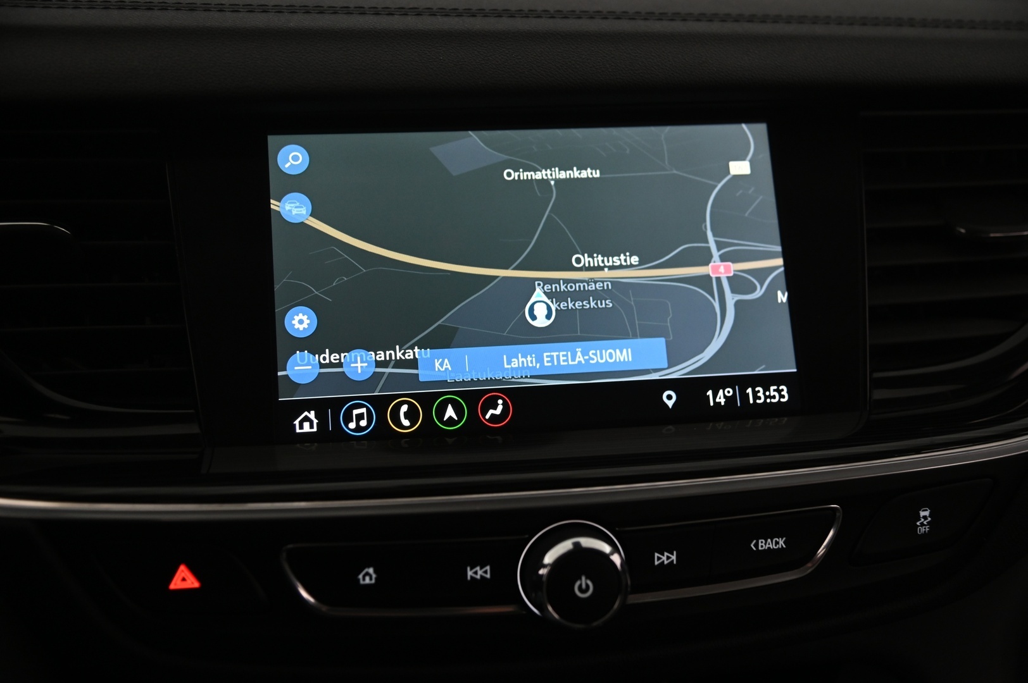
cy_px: 342
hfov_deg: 42.8
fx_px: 1312
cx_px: 514
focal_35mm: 46
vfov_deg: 29.2
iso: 2000
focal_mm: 46
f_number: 4
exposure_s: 1/80
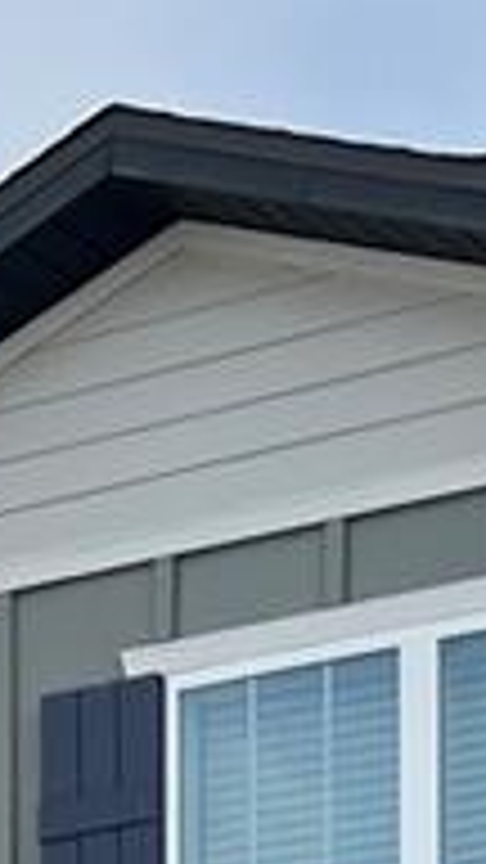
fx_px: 4055
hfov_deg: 6.5
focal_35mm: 177
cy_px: 1890
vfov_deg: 10.8
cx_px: 1238
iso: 50
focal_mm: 5.7
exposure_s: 1/3704
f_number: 1.5
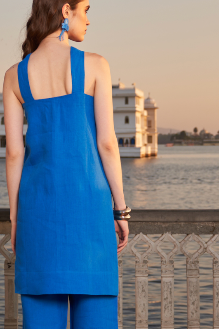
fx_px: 602
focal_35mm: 66
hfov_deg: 20.5
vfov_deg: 30.4
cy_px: 199
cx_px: 72
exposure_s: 1/320
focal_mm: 26
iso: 64
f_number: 2.8
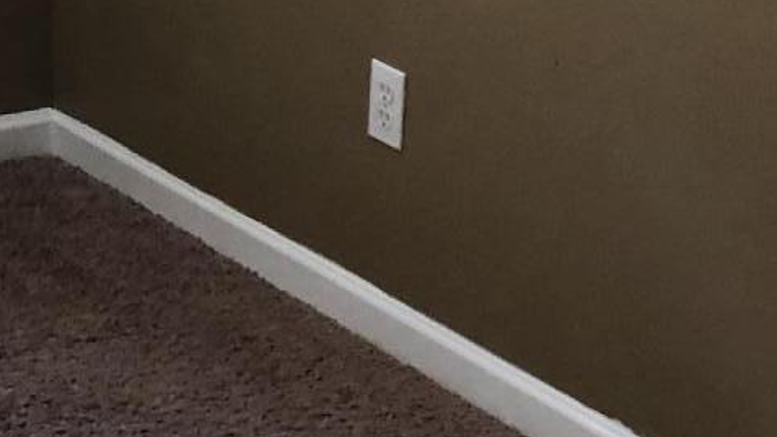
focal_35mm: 128
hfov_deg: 15.3
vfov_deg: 9.1
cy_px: -300
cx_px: -448
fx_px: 2636
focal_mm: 3.99
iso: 40
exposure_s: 1/15
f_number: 1.8
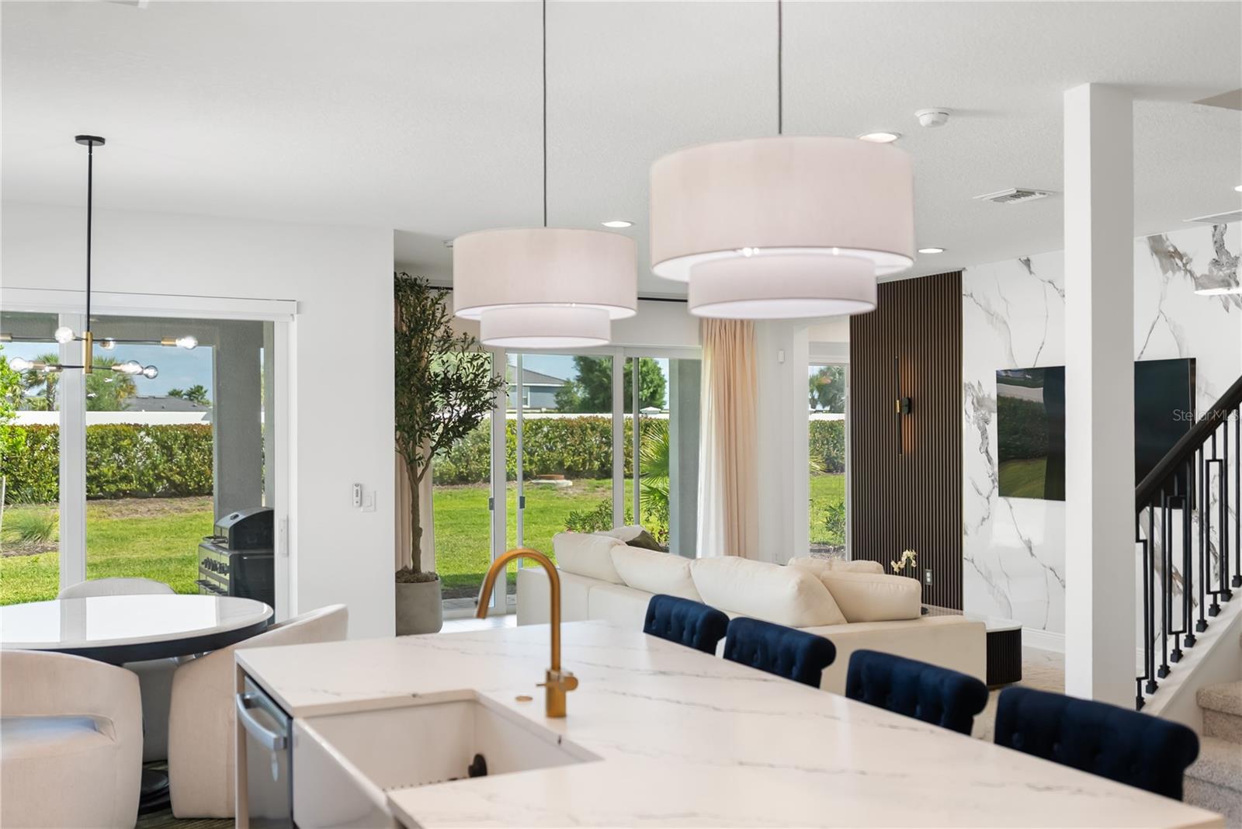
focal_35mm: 35
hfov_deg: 54.4
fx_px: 1208
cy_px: 414
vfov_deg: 37.9
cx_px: 621
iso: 100
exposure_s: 1/30
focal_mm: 35
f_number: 2.8
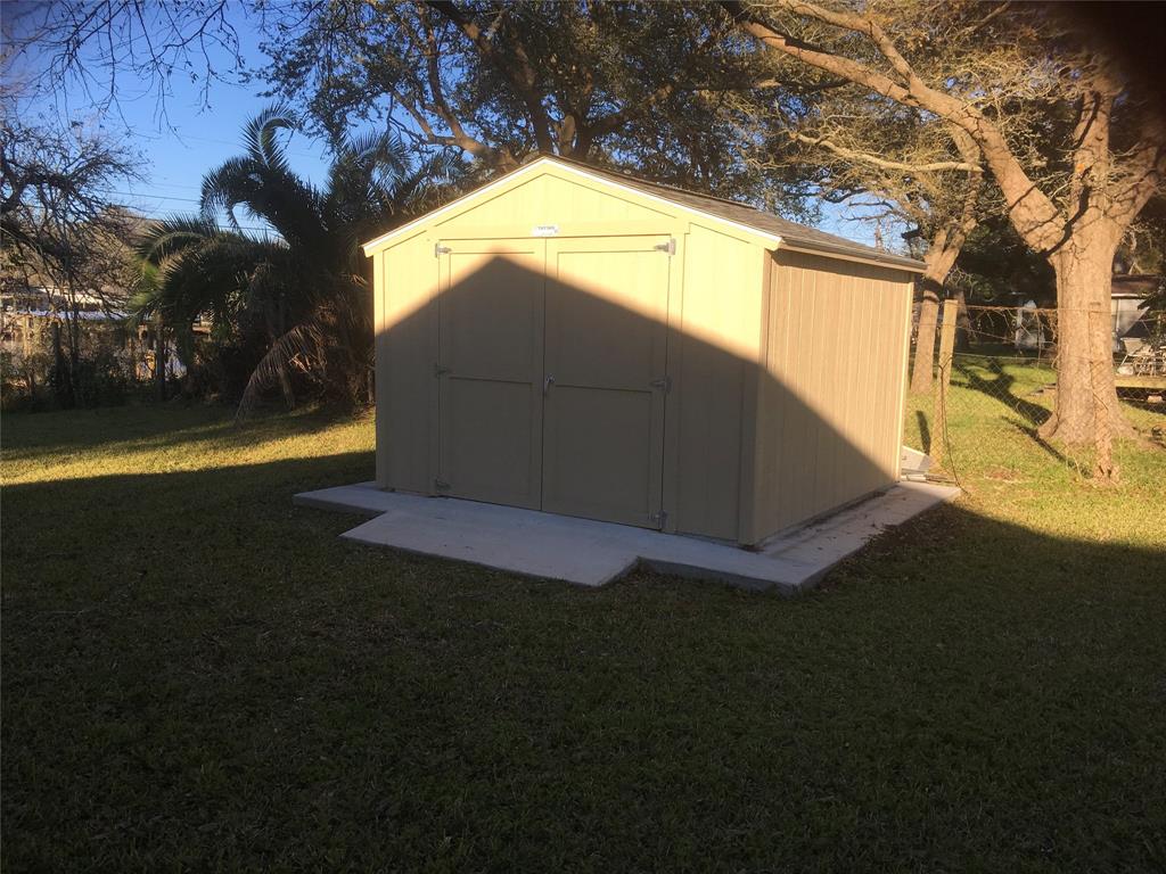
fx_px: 977
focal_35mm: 29
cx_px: 583
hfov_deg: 61.7
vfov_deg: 48.2
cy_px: 437
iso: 25
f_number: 2.2
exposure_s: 1/793
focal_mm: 4.15
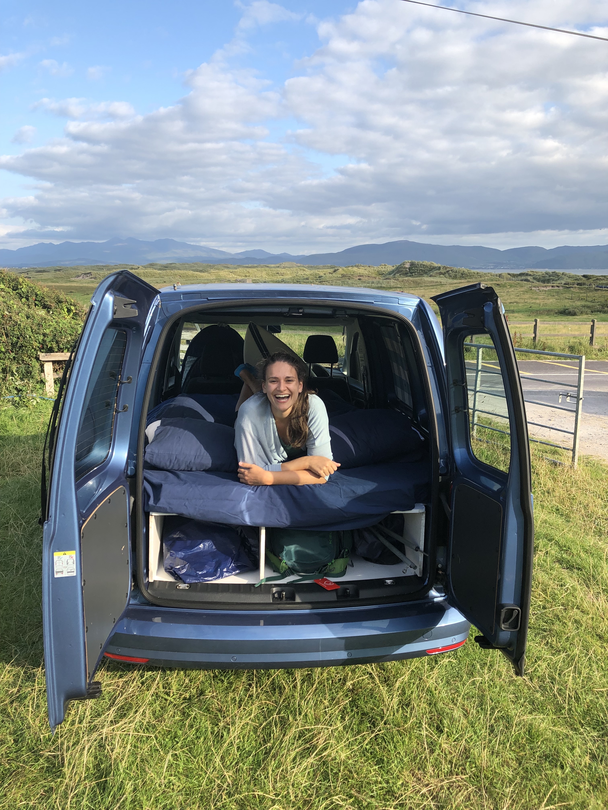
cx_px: 304
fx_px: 656
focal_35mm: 28
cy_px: 405
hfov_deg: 49.7
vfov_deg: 63.4
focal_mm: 3.99
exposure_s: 1/787
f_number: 1.8
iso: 20
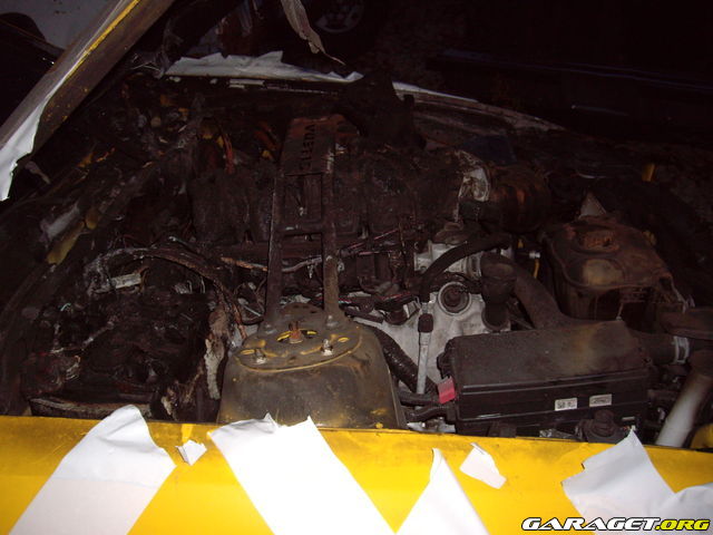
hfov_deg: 49.0
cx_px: 356
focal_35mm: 38
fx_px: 783
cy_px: 268
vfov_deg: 37.7
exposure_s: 1/40
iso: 200
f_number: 2.7
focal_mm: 6.2
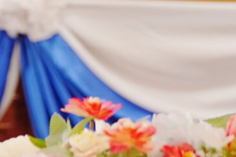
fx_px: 2214
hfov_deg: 6.1
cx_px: 113
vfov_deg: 4.0
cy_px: -136
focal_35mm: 338
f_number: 2.8
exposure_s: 1/50
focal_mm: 48
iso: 200
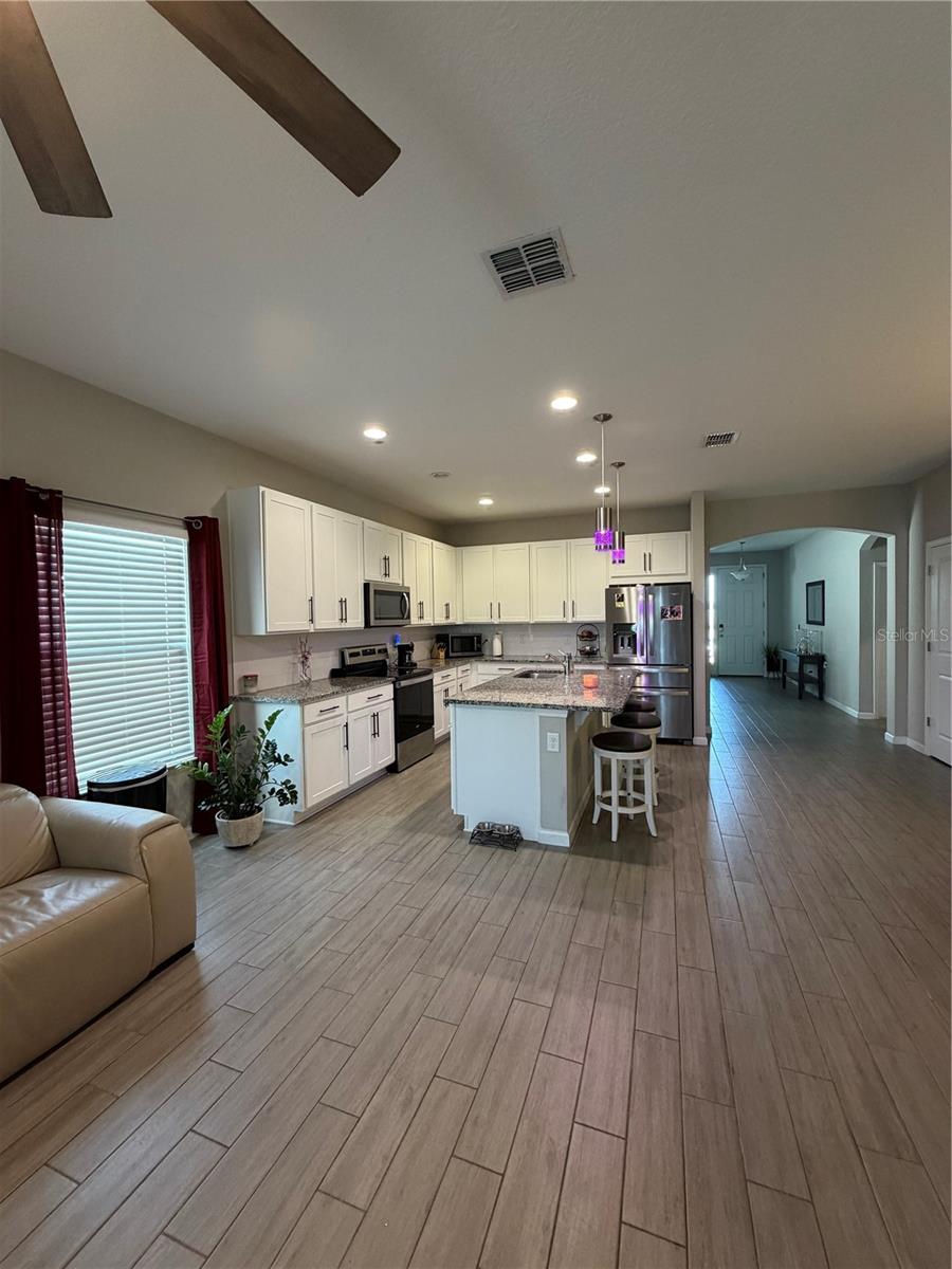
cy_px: 634
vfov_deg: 102.1
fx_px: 513
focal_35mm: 14
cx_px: 476
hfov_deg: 85.7
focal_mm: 2.22
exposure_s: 1/60
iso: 320
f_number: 2.2
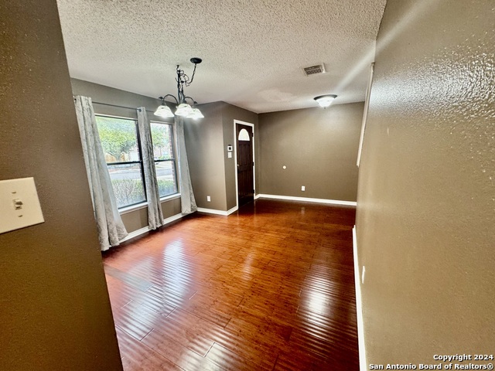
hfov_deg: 102.1
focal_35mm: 14
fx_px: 200
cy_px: 186
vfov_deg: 85.7
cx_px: 248
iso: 200
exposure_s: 1/60
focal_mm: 2.22
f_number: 2.2
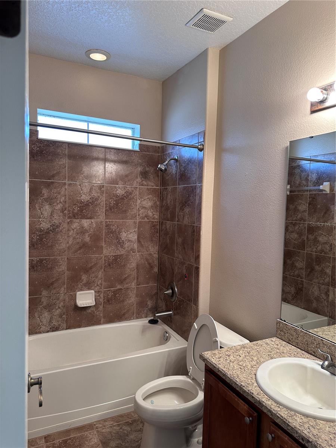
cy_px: 224
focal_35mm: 24
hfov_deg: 56.8
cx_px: 168
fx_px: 311
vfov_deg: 71.6
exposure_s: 1/120
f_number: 1.78
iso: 160
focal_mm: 6.86
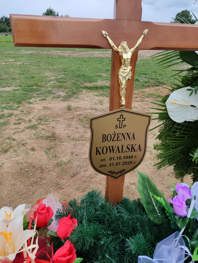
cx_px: 99
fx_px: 191
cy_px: 132
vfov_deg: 69.4
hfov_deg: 54.9
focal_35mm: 25
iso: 50
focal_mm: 5.95
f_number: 1.89
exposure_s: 1/178
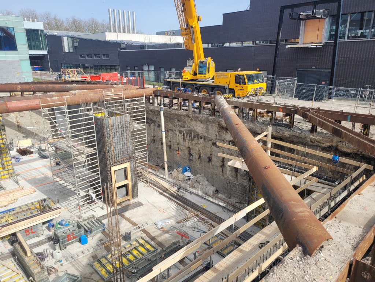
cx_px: 188
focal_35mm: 26
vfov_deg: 53.1
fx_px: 282
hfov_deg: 67.3
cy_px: 141
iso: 40
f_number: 1.8
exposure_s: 1/1433
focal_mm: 5.4
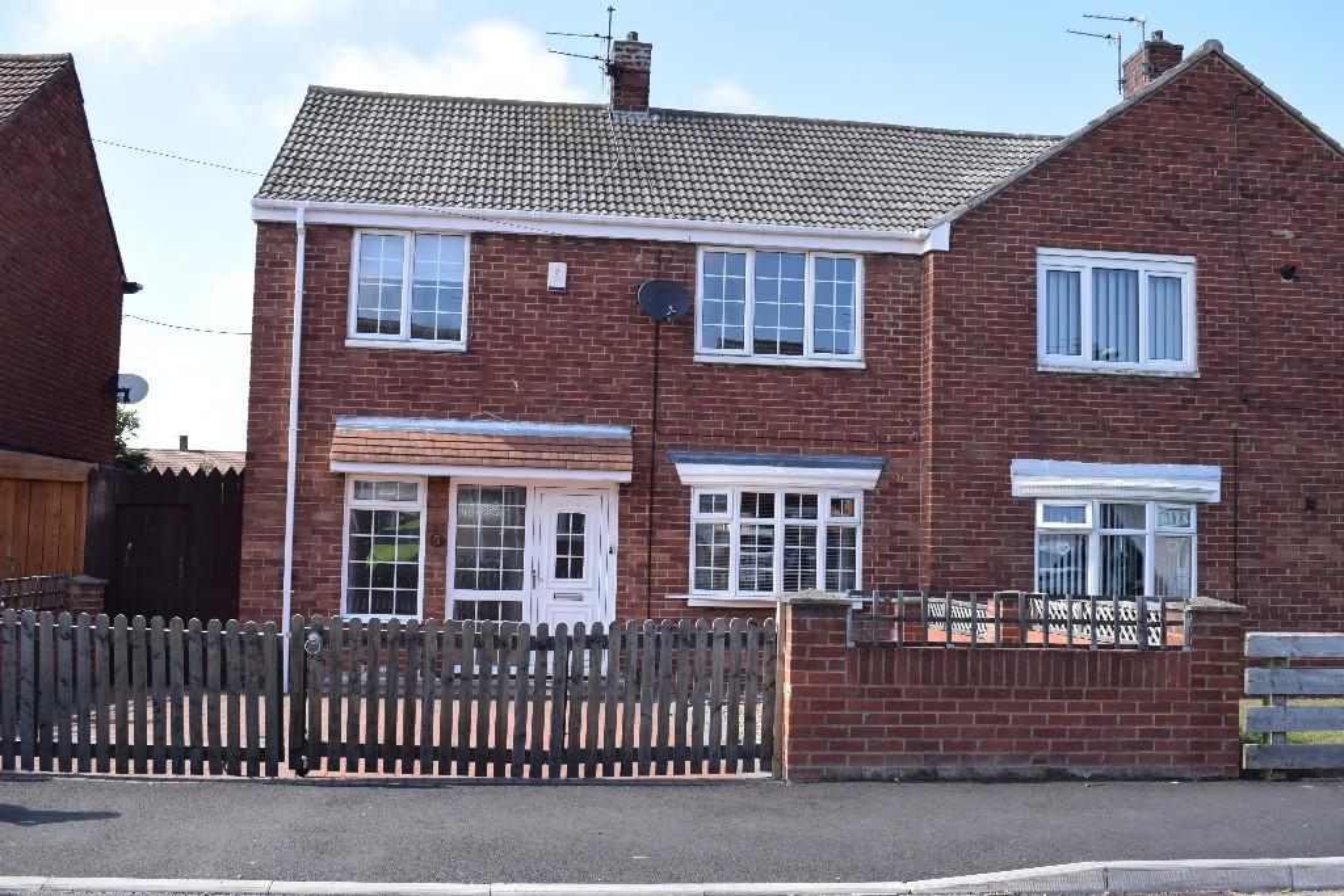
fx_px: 1344
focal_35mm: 36
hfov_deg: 53.1
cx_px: 672
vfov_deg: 36.9
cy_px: 448
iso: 220
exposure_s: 1/250
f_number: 8
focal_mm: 24
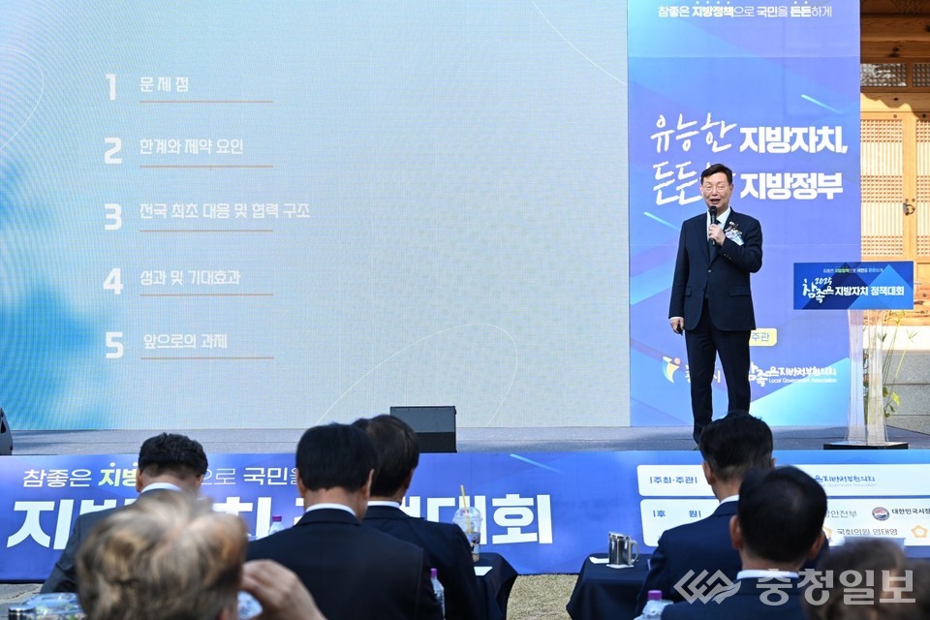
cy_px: 310
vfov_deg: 20.9
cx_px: 465
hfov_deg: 31.0
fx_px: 1679
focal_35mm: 65
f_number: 6.3
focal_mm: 65
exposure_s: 1/500
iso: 400
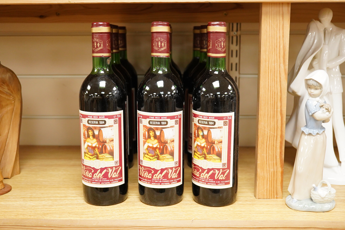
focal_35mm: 45
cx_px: 172
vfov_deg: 29.9
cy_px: 115
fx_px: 431
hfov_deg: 43.6
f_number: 4
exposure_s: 1/160
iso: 2500
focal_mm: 30
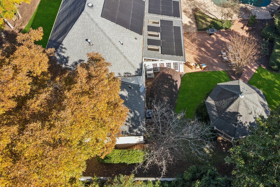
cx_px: 178
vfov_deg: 40.5
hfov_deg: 57.9
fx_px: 249
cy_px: 60
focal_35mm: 32
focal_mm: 8.4
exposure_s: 1/400
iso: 100
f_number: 2.8
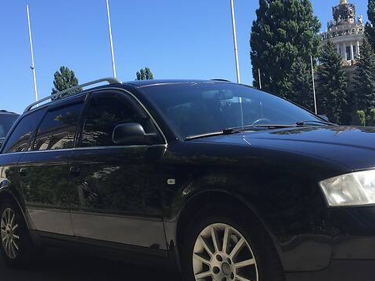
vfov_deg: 29.6
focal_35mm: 49
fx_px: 531
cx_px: 188
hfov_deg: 38.9
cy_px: 168
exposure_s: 1/942
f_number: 2.2
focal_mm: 4.2
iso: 32
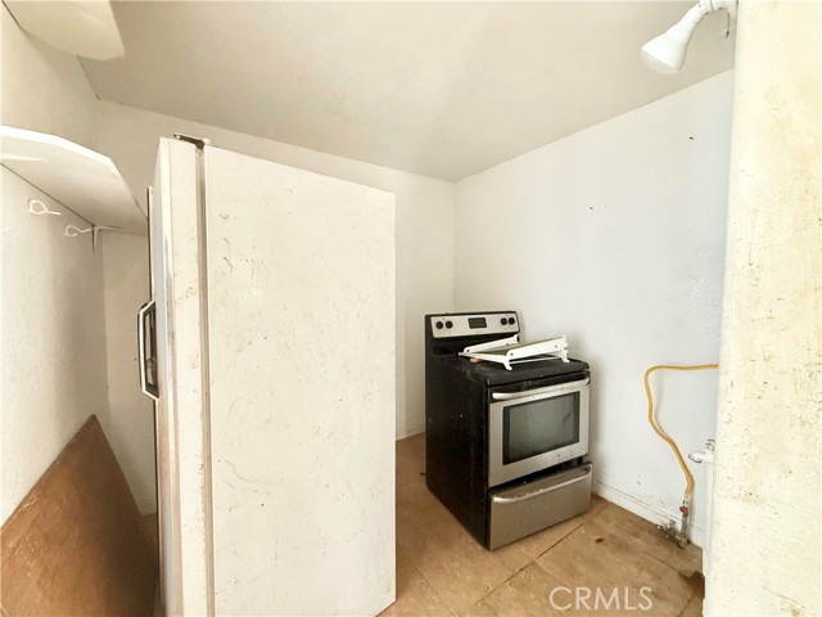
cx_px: 411
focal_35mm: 14
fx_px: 332
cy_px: 308
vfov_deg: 85.7
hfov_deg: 102.1
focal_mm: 2.22
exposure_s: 1/60
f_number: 2.2
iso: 320
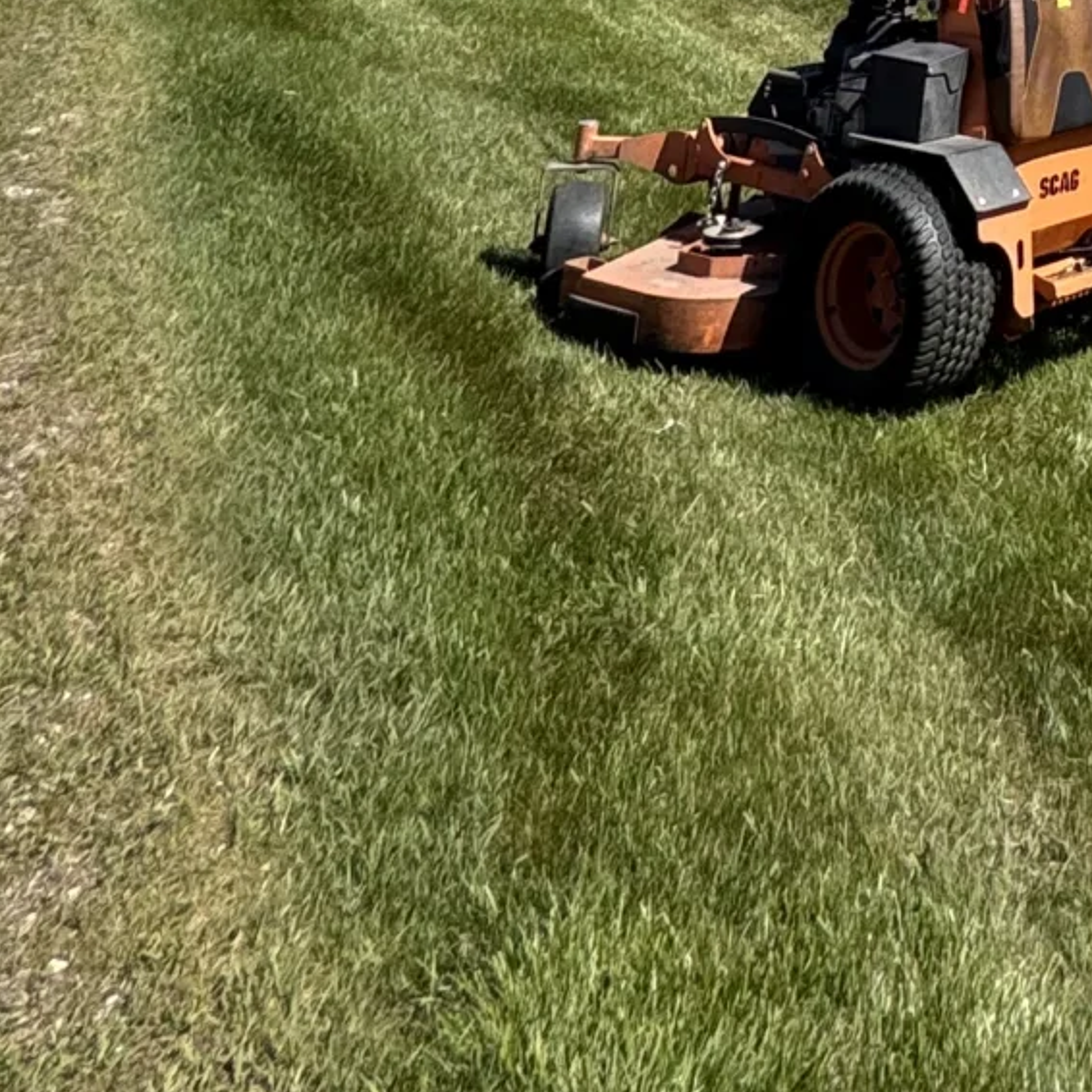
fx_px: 1999
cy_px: -947
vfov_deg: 20.2
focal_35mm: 56
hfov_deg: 26.1
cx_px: 1420
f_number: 2.2
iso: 50
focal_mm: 2.22
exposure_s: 1/1832
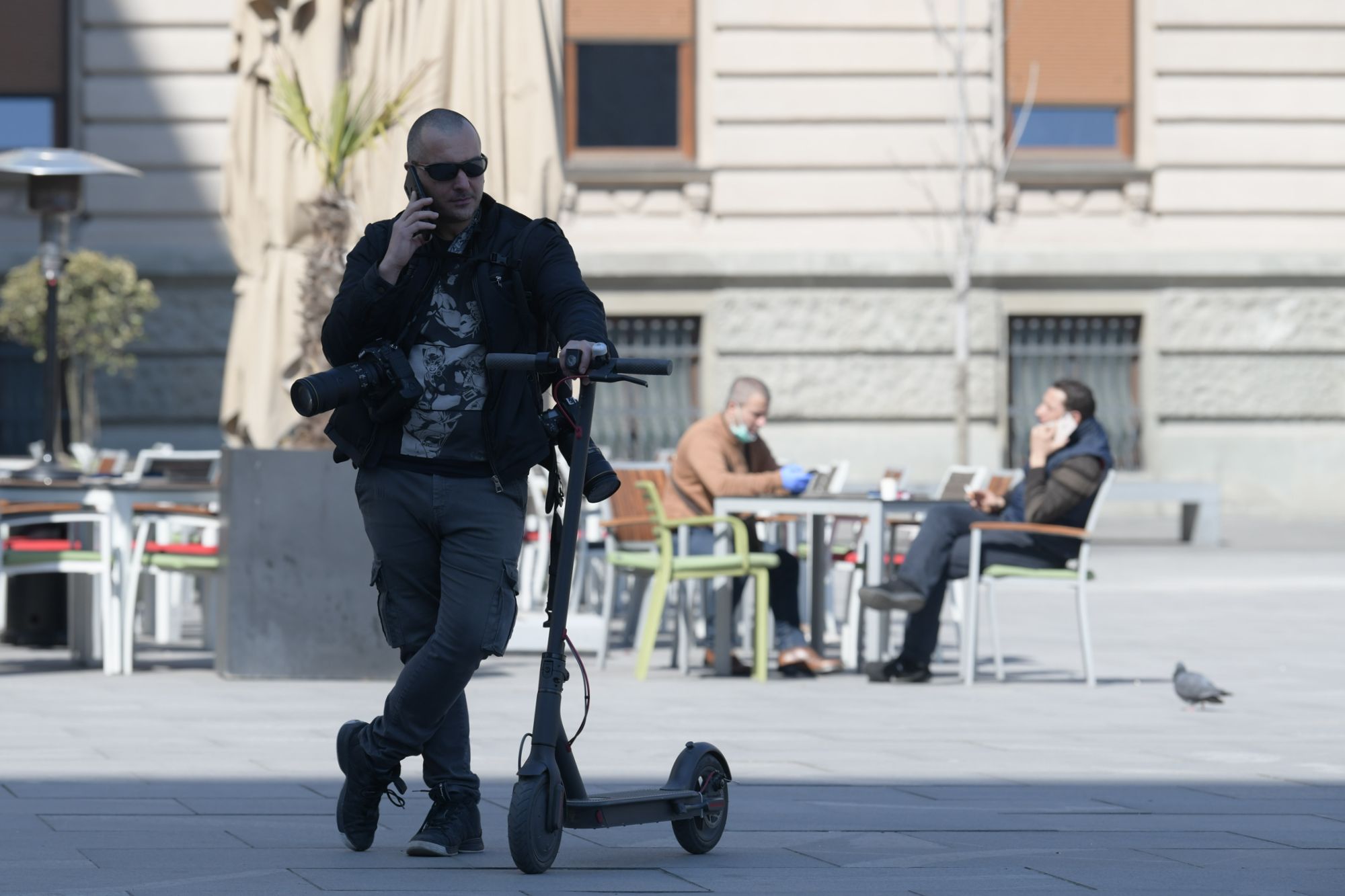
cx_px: 672
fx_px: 5977
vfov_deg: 8.6
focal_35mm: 160
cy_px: 448
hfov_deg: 12.8
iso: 320
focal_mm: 160
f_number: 5
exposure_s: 1/1600
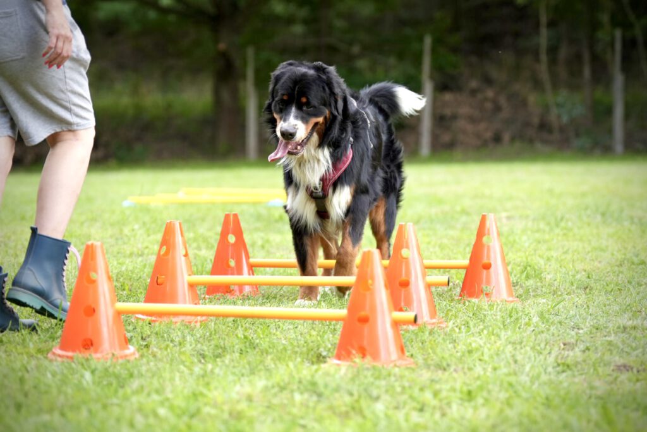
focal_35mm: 123
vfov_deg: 11.1
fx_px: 2211
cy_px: 216
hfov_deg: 16.7
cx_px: 324
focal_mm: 123
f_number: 4
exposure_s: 1/1000
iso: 640
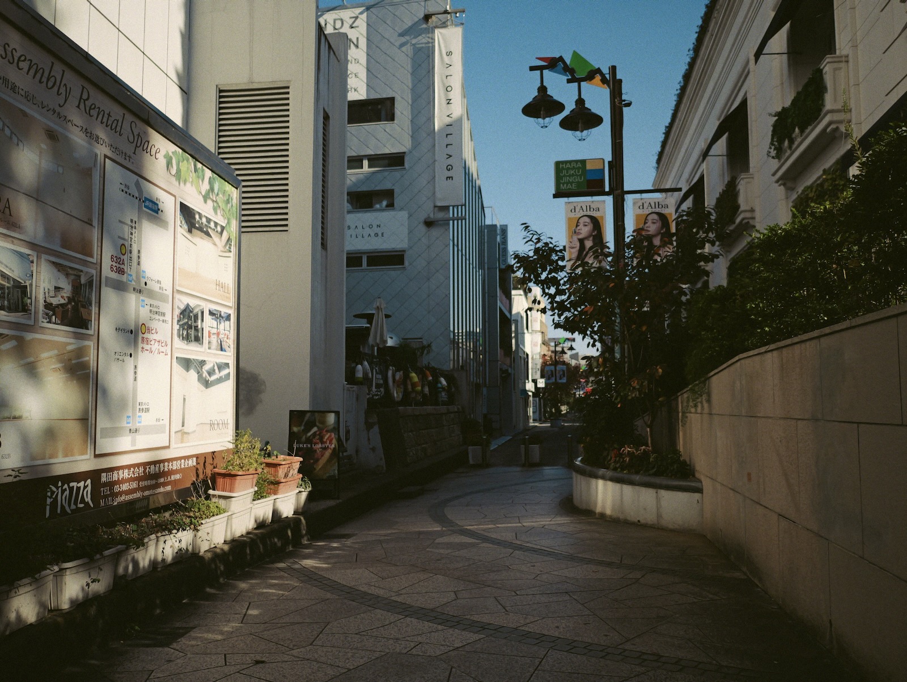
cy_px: 341
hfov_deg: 59.9
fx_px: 787
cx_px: 454
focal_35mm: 30
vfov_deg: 46.8
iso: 100
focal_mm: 15
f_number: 1.8
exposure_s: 1/6400
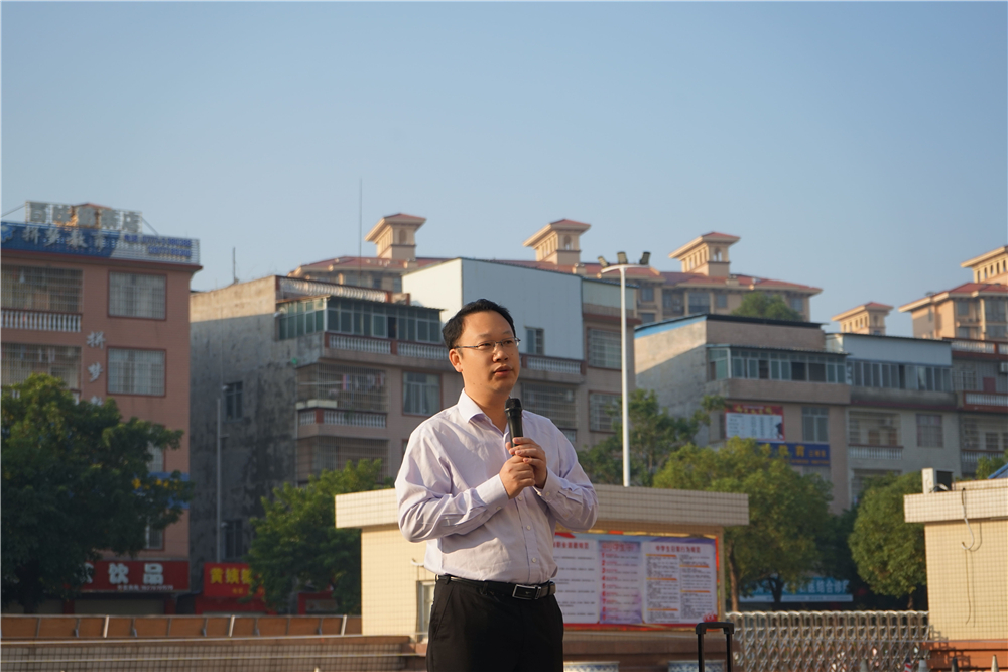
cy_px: 336
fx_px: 1959
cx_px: 504
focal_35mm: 70
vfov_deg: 19.4
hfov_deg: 28.9
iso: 100
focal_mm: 70
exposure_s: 1/250
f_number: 6.3
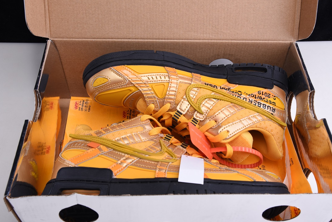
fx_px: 387
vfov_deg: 31.9
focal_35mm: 42
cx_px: 177
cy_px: 107
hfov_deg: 46.4
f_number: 11
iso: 100
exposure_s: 1/160
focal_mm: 38
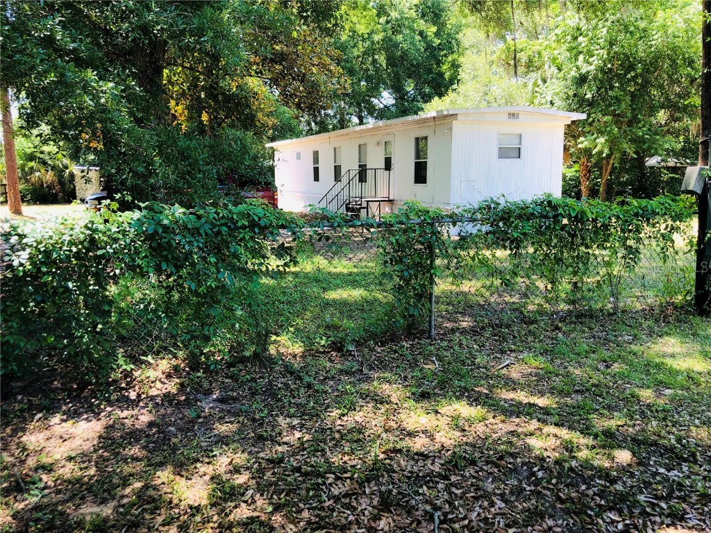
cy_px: 266
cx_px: 356
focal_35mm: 28
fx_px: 575
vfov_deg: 49.7
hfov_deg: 63.4
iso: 20
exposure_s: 1/163
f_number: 1.8
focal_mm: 3.99
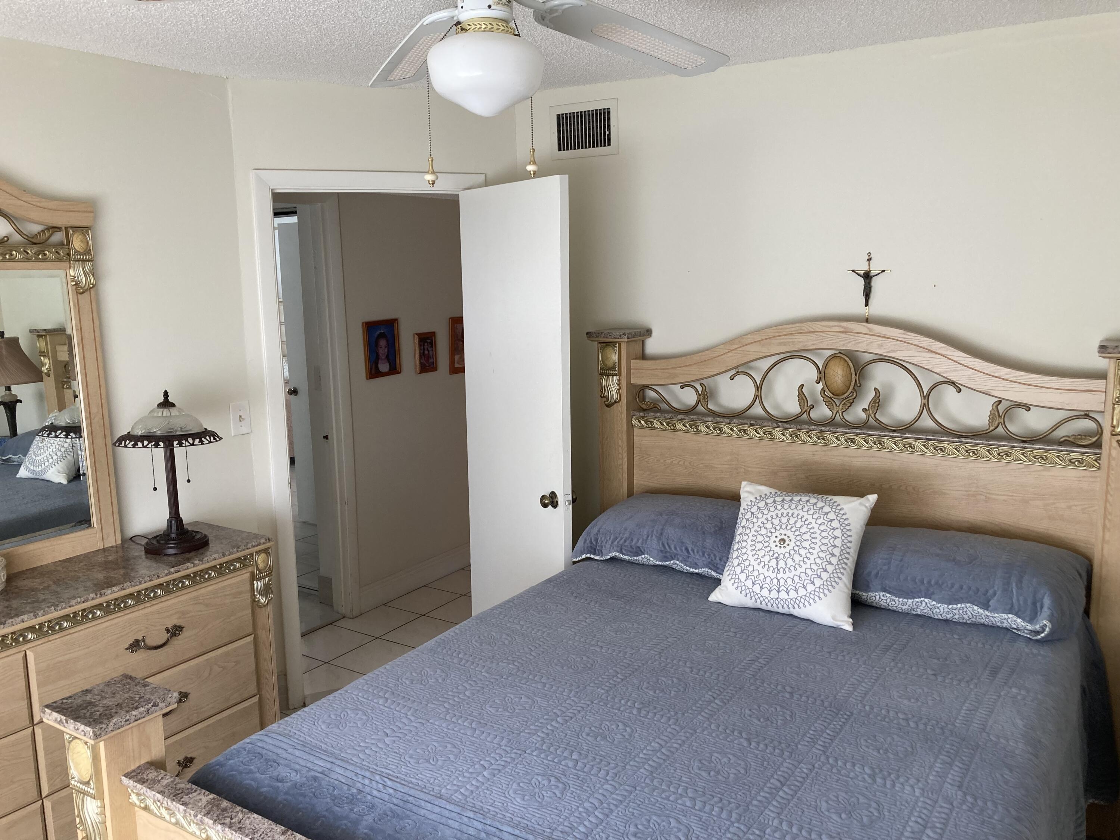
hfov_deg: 63.4
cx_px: 560
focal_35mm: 28
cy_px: 420
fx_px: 906
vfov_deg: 49.7
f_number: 1.8
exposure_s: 1/60
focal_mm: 3.99
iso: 64
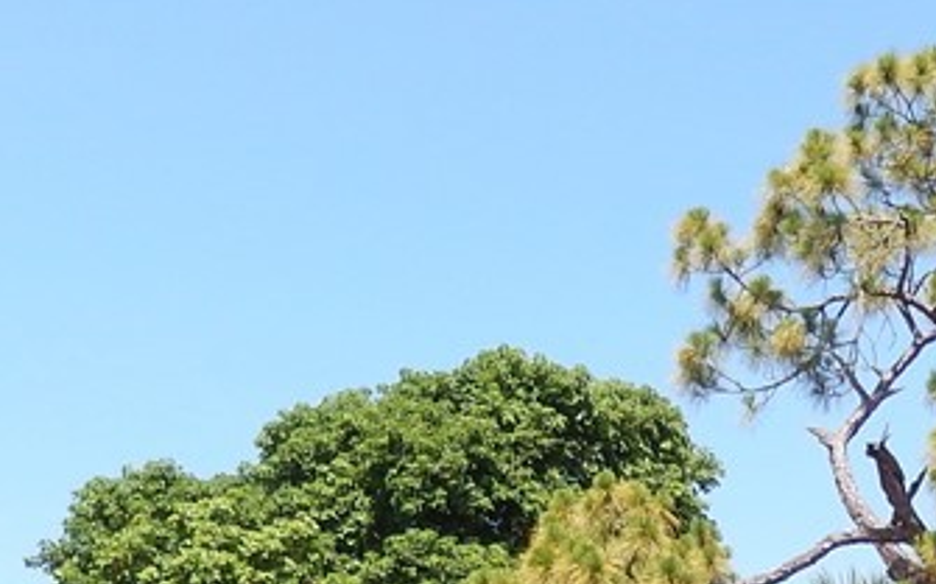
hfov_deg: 24.3
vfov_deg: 14.8
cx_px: 961
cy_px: 919
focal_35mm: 81
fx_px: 2065
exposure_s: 1/640
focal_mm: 4.5
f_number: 3.4
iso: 125
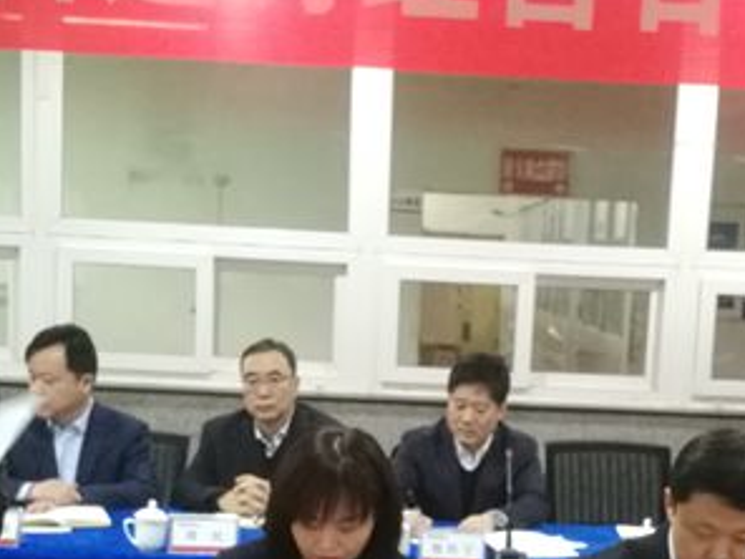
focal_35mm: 73
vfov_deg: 19.8
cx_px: 478
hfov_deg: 26.6
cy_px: 504
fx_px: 1571
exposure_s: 1/20
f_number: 2.2
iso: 640
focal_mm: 4.5
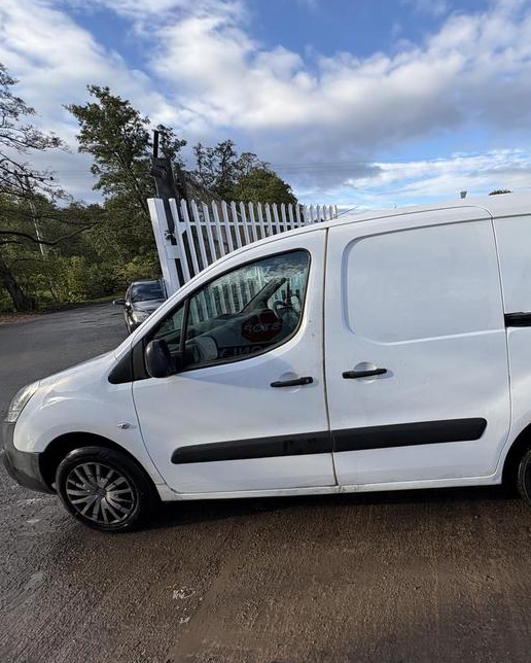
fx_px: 373
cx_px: 397
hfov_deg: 66.5
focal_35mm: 19
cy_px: 335
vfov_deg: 83.2
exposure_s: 1/899
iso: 40
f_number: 2.2
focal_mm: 2.22
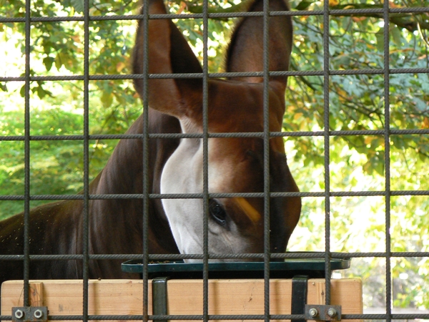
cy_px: 161
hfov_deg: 13.7
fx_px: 1785
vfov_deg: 10.3
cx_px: 214
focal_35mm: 144
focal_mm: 24.1
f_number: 3.3
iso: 200
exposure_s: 1/30
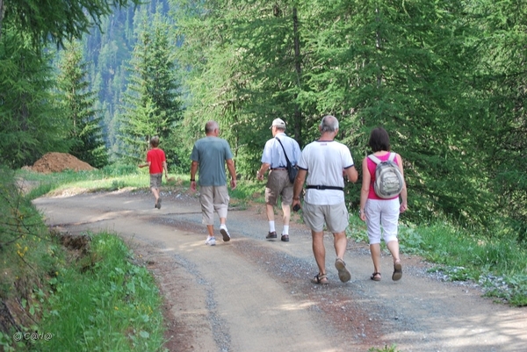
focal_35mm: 82
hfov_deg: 24.6
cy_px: 176
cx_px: 264
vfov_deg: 16.6
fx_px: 1209
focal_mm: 55
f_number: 5.6
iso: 140
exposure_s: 1/125
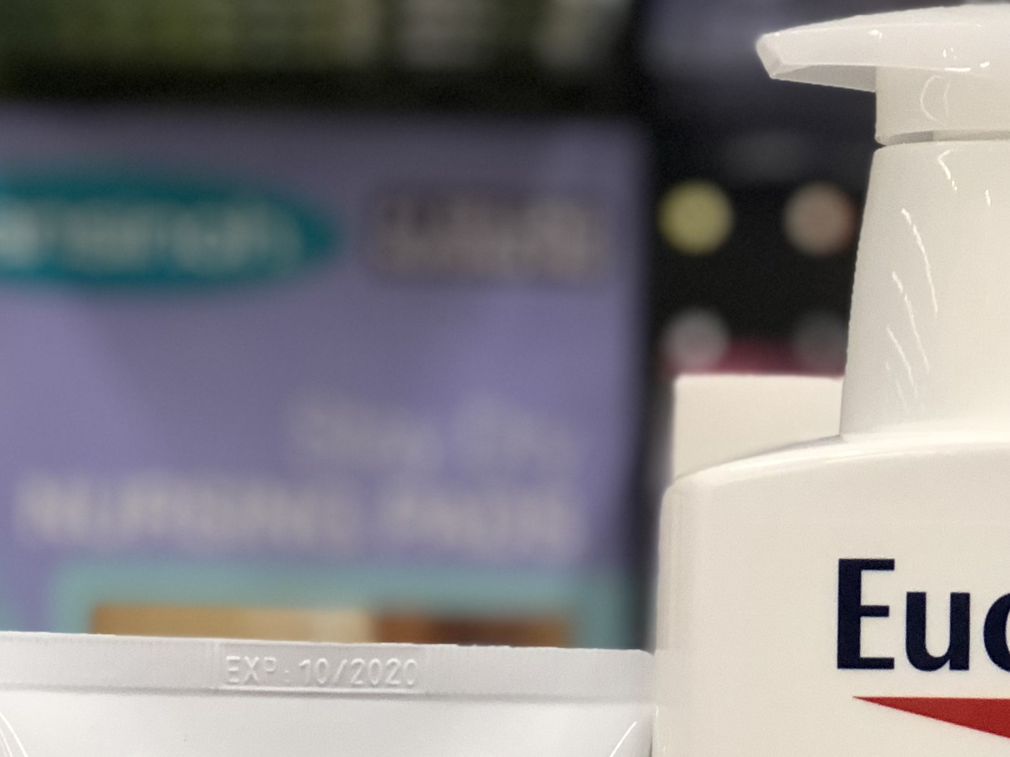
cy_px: 1001
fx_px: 4522
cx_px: 625
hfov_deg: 12.7
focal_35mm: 155
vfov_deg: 9.4
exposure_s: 1/30
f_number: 2.8
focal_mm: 6.6
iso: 80
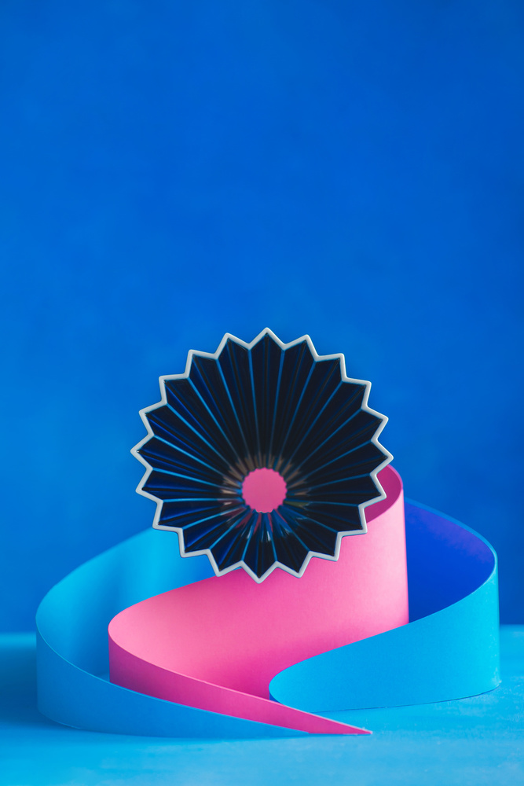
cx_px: 262
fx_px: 2292
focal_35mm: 105
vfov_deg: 19.5
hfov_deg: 13.0
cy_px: 393
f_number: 5
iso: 160
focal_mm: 105
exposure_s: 1/80
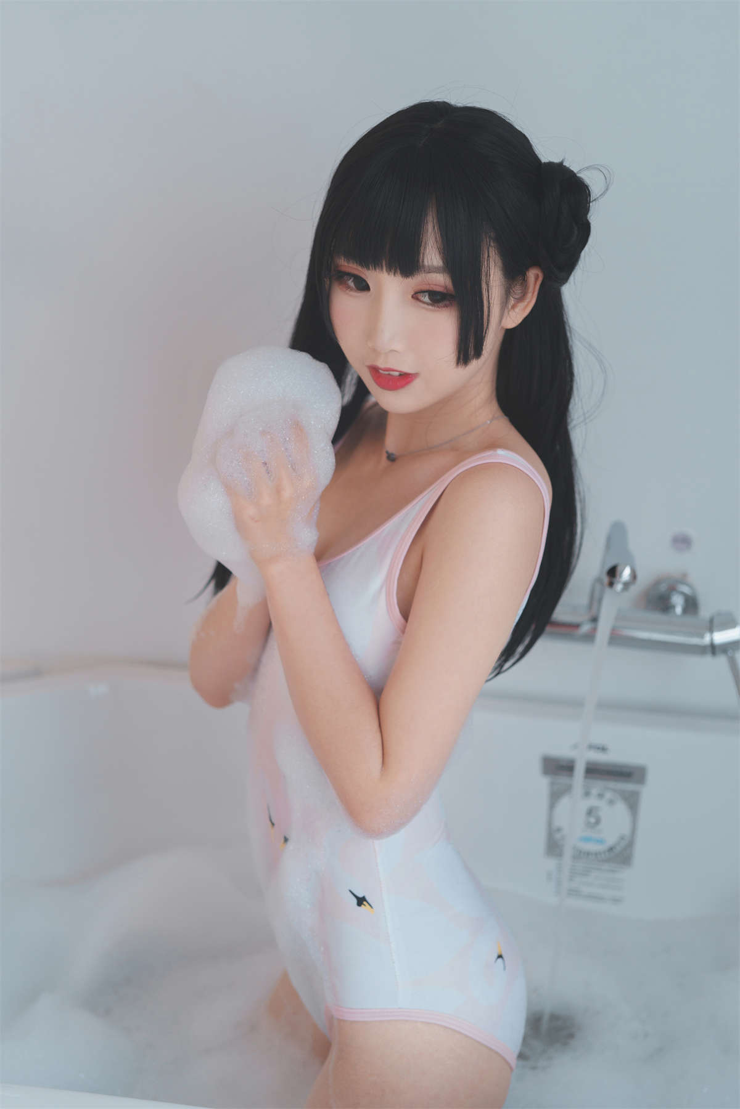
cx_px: 370
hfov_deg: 27.0
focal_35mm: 50
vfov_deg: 39.6
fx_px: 1542
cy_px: 554
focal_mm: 50
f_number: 2.8
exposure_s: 1/100
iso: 320
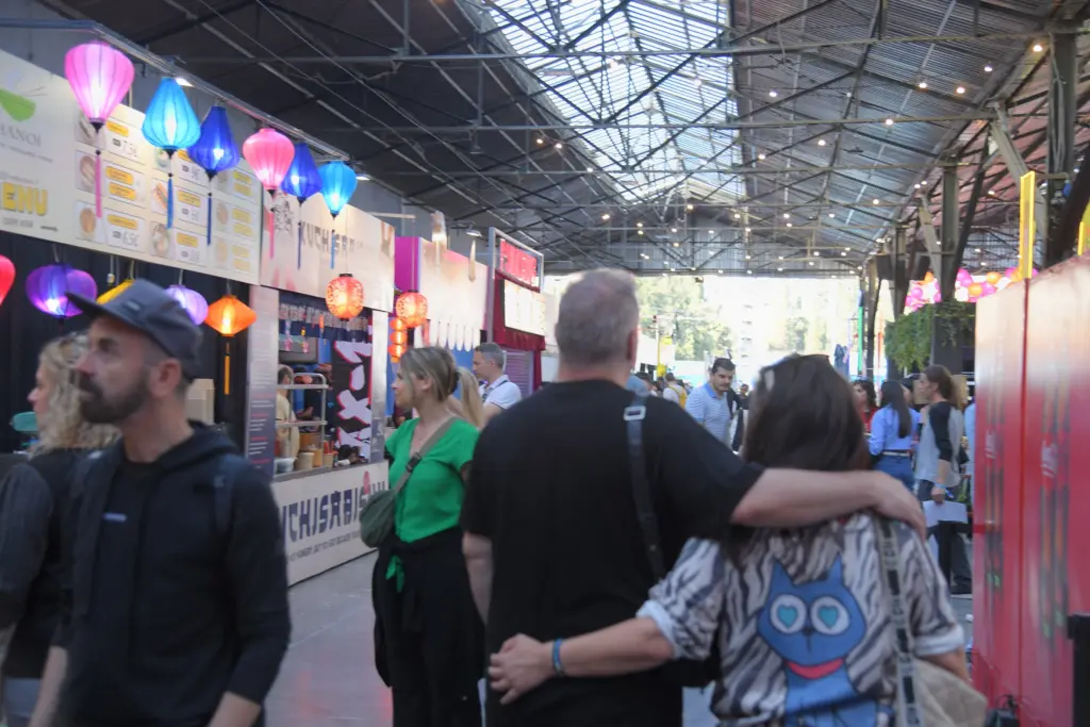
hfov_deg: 42.7
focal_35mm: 46
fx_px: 1393
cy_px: 364
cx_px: 545
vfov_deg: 29.3
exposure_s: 1/160
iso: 640
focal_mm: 46
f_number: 4
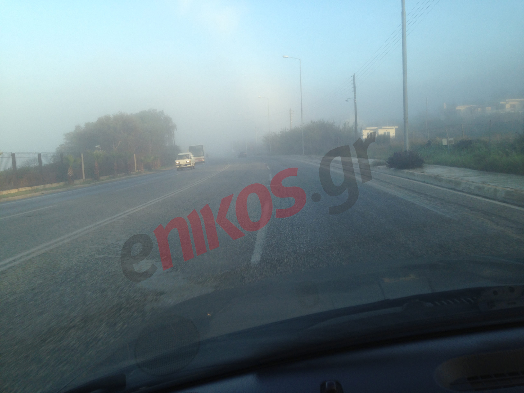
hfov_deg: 55.4
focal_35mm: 33
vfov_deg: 42.9
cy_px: 196
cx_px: 262
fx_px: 500
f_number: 2.4
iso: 50
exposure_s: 1/317
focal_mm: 4.12
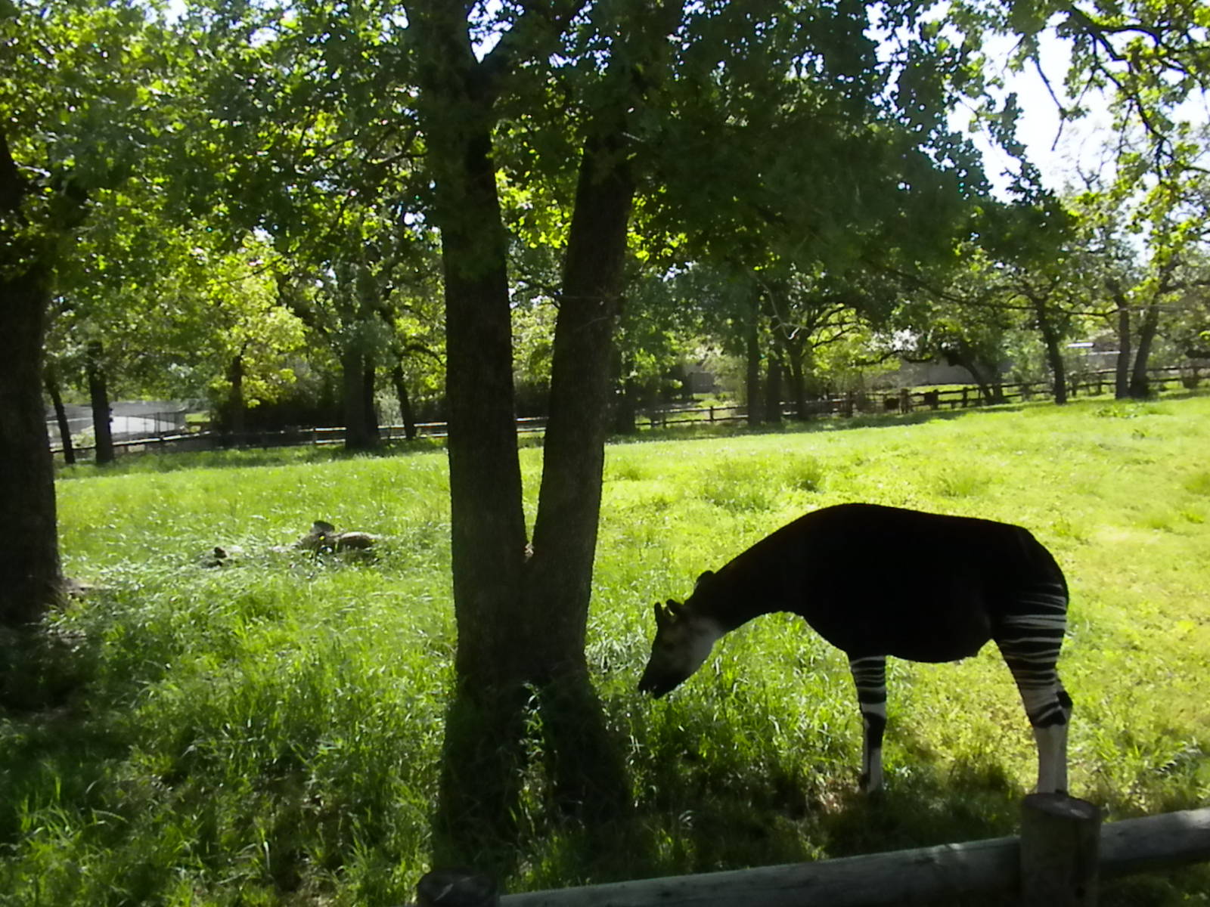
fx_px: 1293
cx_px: 605
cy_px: 454
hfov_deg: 50.1
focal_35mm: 37
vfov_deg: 38.7
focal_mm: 6.6
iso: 640
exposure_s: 1/243
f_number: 10
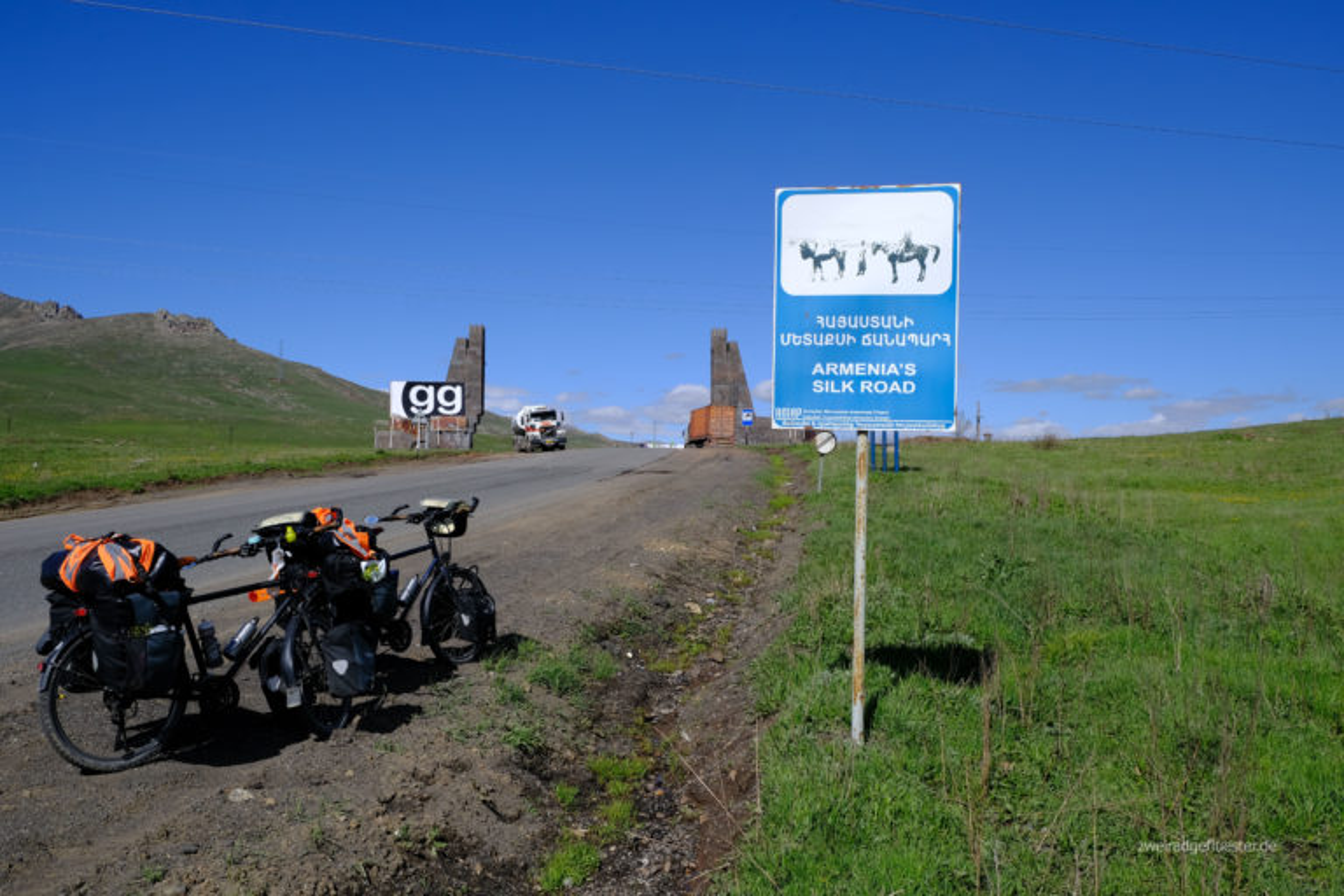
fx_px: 1157
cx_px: 672
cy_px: 448
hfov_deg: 60.3
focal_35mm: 31
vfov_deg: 42.3
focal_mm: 20.5
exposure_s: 1/300
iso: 160
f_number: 11
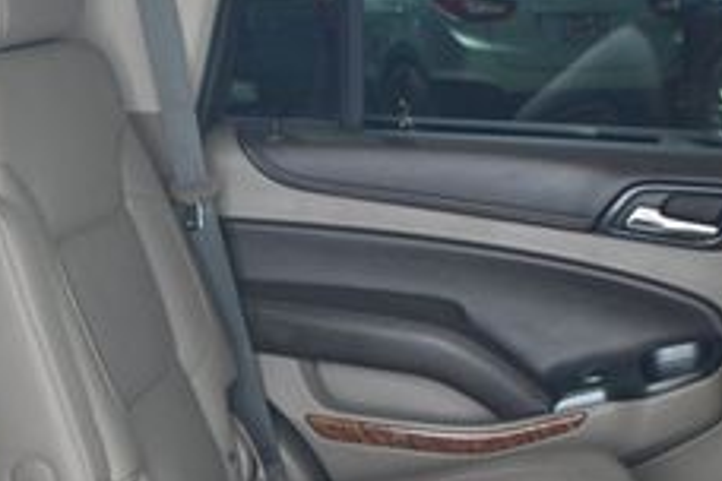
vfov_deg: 15.1
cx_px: 162
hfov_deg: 22.7
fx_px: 1773
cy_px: 509
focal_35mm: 88
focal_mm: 21
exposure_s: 1/125
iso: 450
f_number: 4
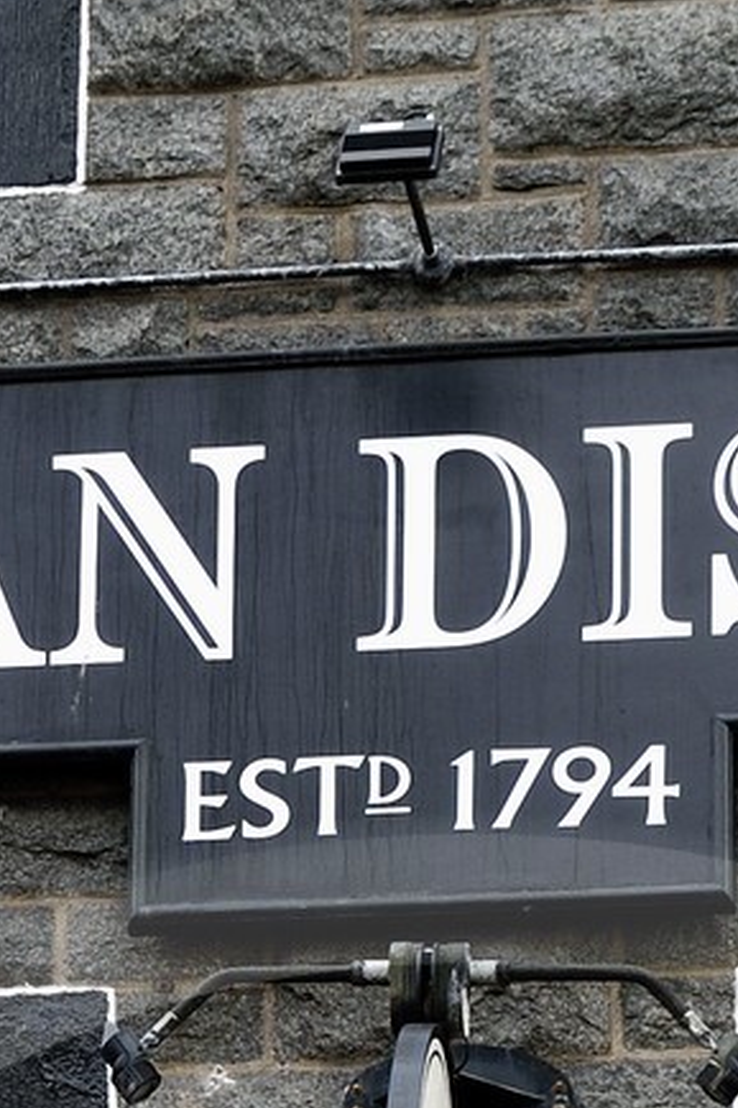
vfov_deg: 13.7
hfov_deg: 10.3
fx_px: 4093
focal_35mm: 133
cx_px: 470
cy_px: 2028
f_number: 7.1
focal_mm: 24
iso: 200
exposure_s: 1/125
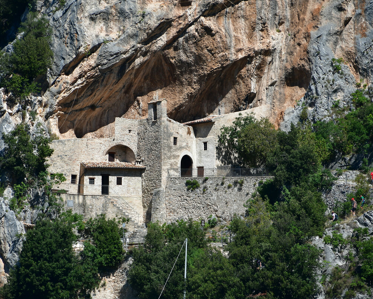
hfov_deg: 4.2
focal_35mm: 457
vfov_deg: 3.4
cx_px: 172
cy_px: 149
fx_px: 5045
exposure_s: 1/400
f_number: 7.1
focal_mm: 270
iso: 100
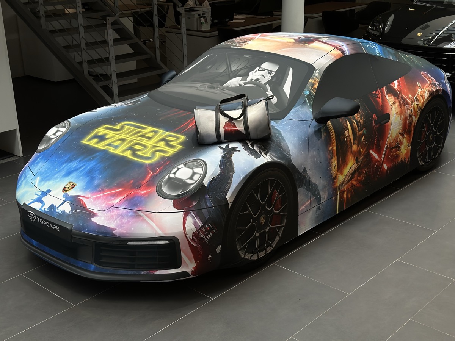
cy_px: 170
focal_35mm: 48
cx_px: 228
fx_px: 631
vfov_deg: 30.3
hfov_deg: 39.7
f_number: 1.78
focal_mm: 6.86
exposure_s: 1/631
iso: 80
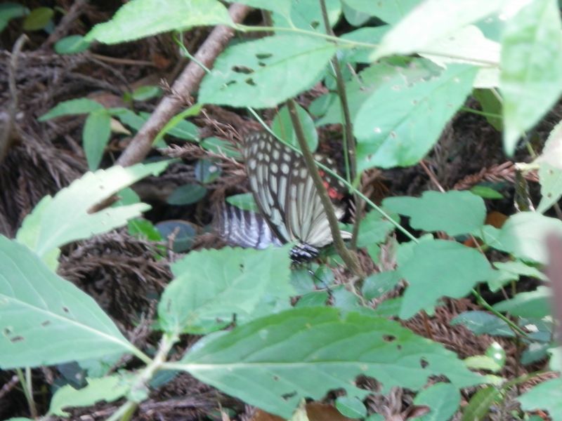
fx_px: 8118
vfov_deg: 3.0
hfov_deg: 4.0
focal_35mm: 500
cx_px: 281
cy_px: 210
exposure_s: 1/4
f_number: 6.9
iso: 250
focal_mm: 90
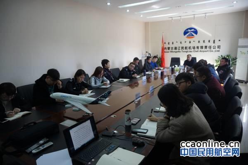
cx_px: 124
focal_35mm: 24
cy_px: 82
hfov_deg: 73.7
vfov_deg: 53.1
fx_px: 165
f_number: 3.5
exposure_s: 1/60
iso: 250
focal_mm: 16
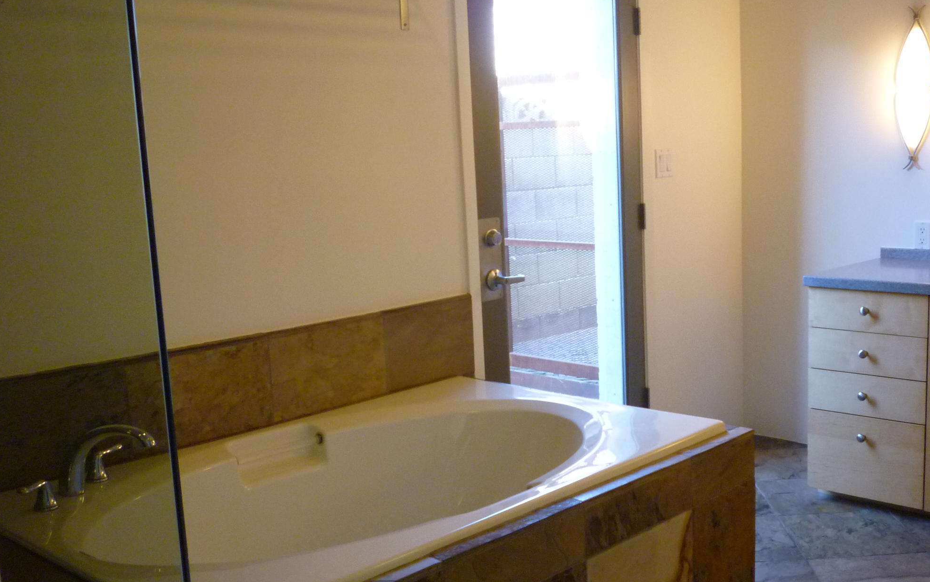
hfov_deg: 48.6
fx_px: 1014
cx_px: 600
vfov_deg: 32.0
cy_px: 328
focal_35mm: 40
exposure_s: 1/30
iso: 250
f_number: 3.3
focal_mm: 5.2
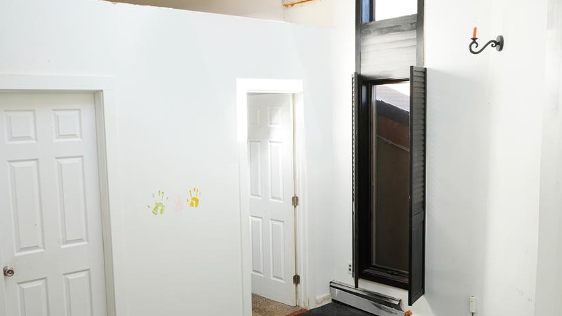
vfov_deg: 32.8
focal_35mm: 36
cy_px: 180
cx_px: 245
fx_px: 536
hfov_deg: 55.1
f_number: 9
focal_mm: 28
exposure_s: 1/80
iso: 1000
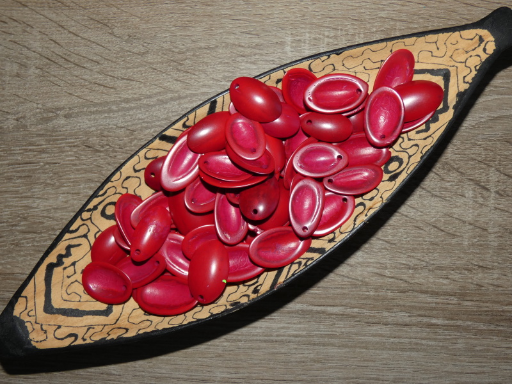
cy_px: 192
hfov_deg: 58.4
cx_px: 256
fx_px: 459
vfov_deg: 45.4
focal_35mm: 31
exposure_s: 1/125
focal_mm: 5.5
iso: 80
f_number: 3.3
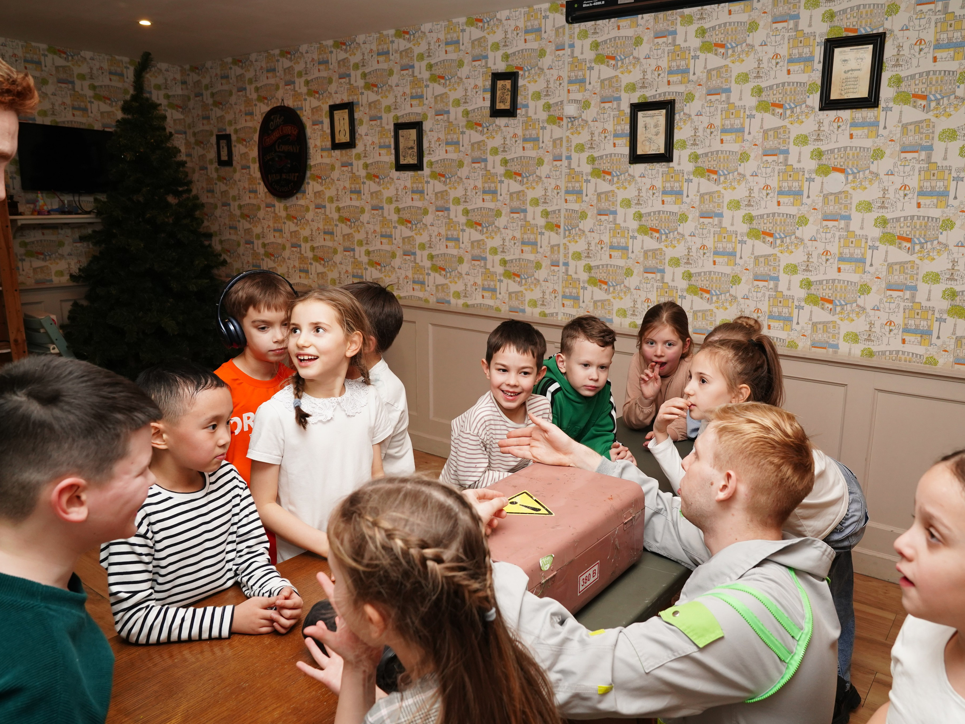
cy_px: 362
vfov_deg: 53.1
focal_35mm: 26
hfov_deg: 67.2
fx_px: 725
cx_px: 521
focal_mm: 24
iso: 1600
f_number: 5.6
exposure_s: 1/160
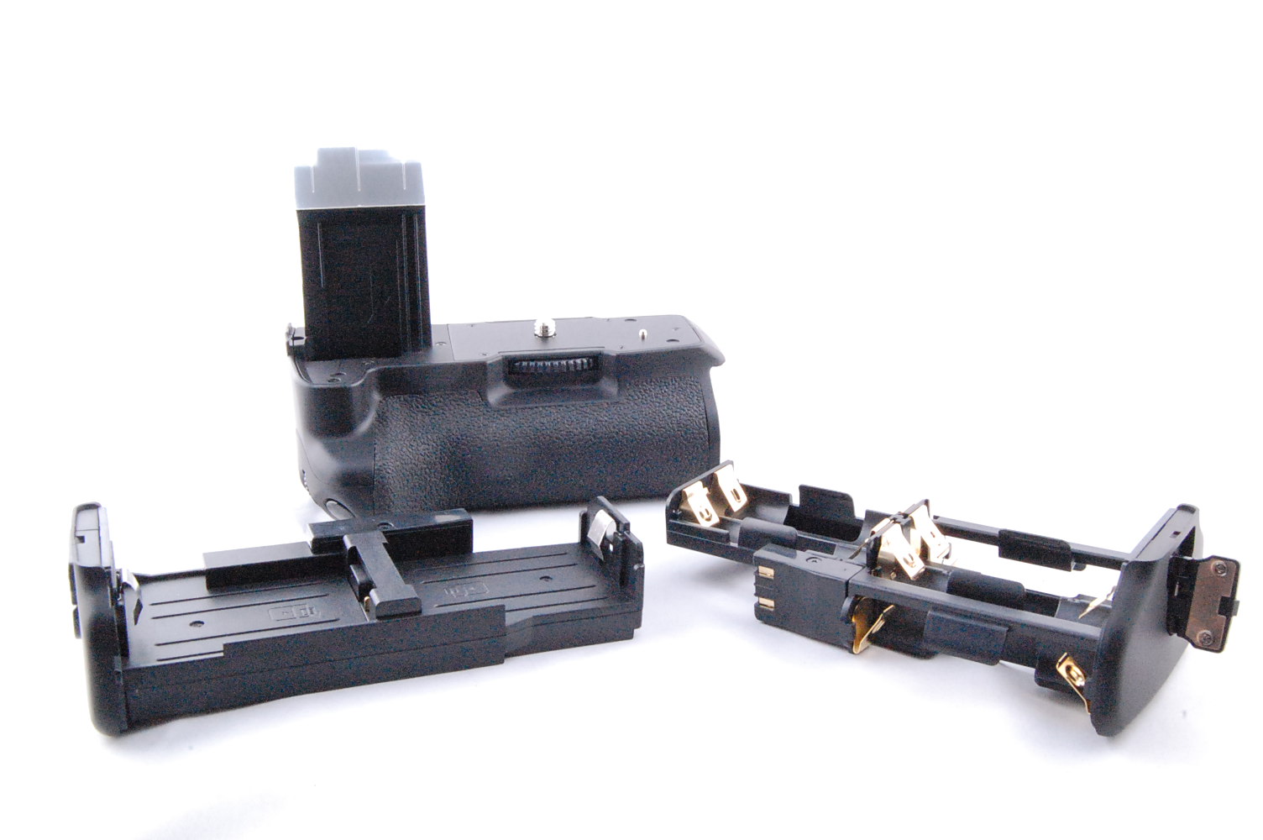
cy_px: 420
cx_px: 632
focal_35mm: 39
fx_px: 1367
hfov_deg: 49.6
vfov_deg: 34.1
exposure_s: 1/125
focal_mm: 26
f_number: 25
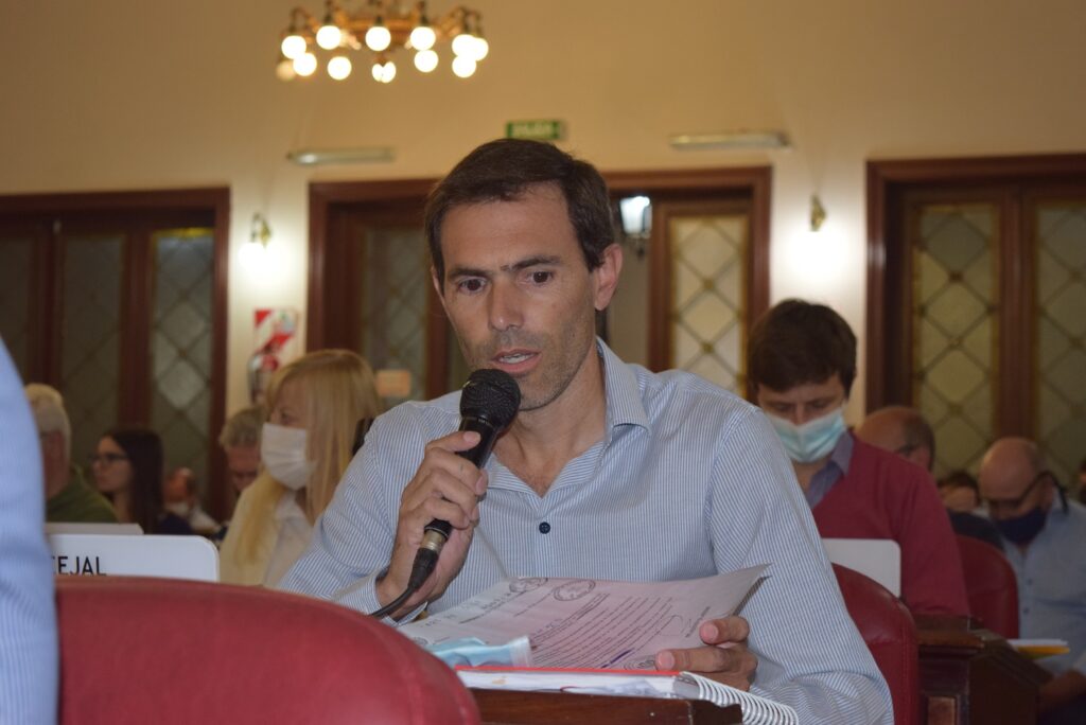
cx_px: 543
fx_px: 2354
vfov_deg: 17.5
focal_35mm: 78
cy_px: 362
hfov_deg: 26.0
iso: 800
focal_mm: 52
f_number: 5.6
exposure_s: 1/60
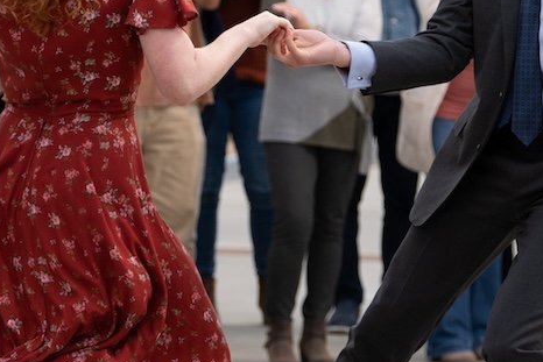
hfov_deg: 6.0
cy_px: 101
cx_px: 361
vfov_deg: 4.0
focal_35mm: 346
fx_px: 5220
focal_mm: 83.8
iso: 400
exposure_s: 1/2000
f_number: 2.8
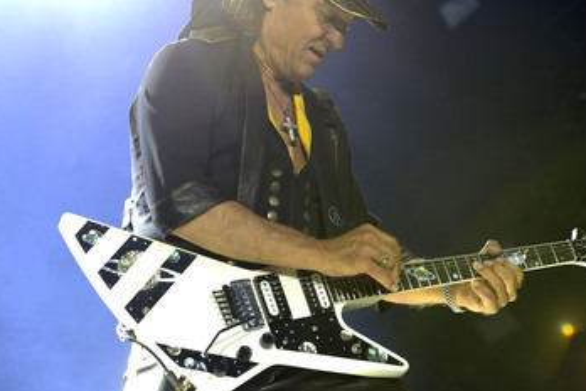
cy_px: 143
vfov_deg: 11.1
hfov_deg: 16.6
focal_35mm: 123
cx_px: 371
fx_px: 2002
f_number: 5
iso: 1250
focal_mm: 95
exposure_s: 1/800
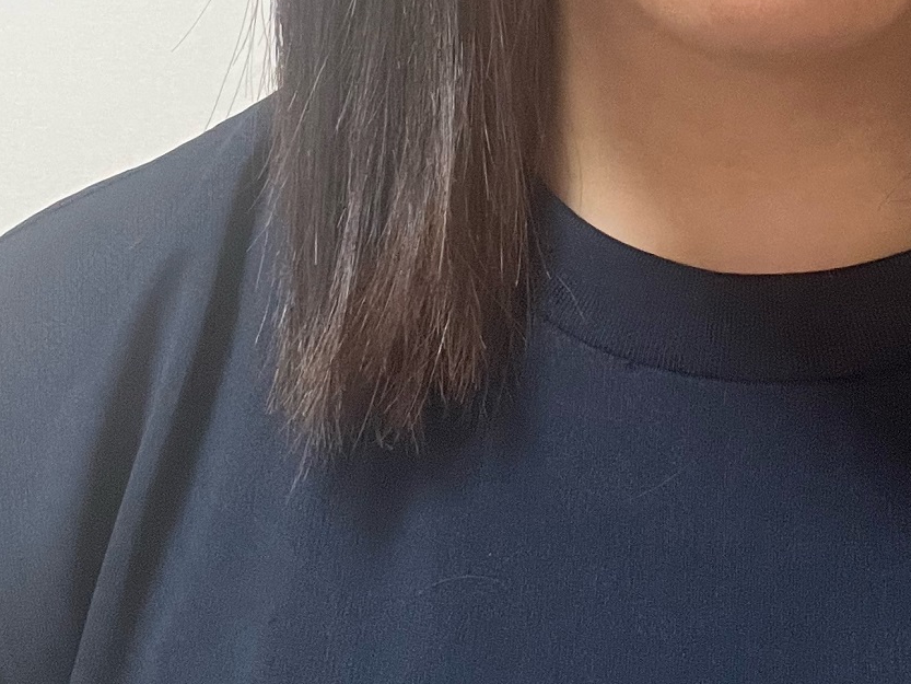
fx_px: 1895
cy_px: -327
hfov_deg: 26.3
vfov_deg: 18.3
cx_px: 774
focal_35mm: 72
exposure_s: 1/30
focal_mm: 2.71
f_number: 2.2
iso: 500
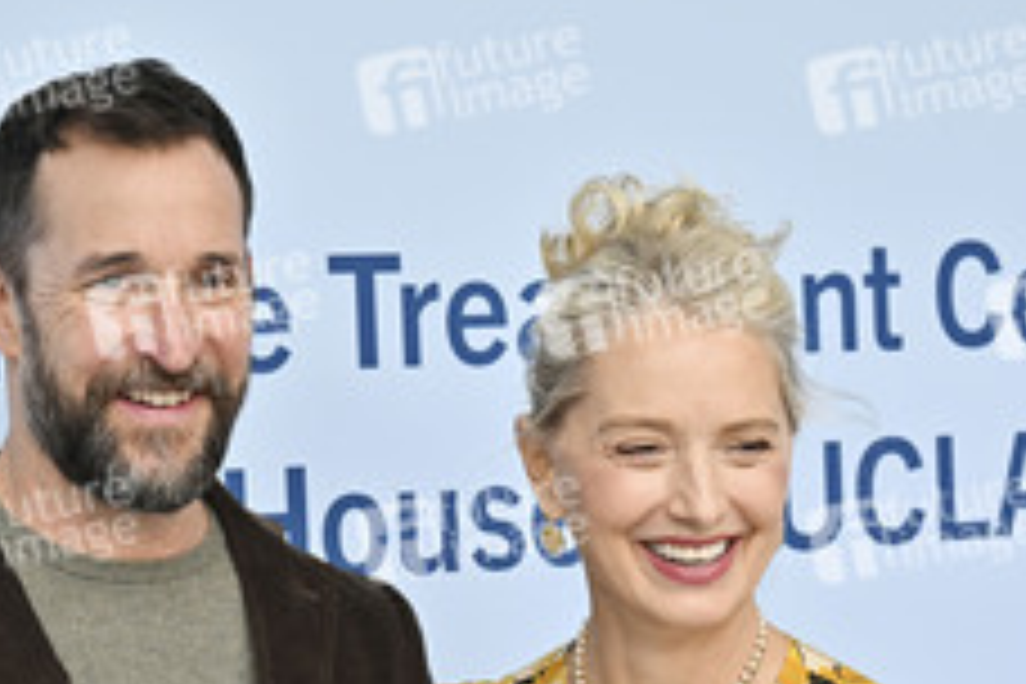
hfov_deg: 13.3
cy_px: 644
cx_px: 533
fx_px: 4389
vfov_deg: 8.9
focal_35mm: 154
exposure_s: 1/320
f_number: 6.3
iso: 640
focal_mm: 78
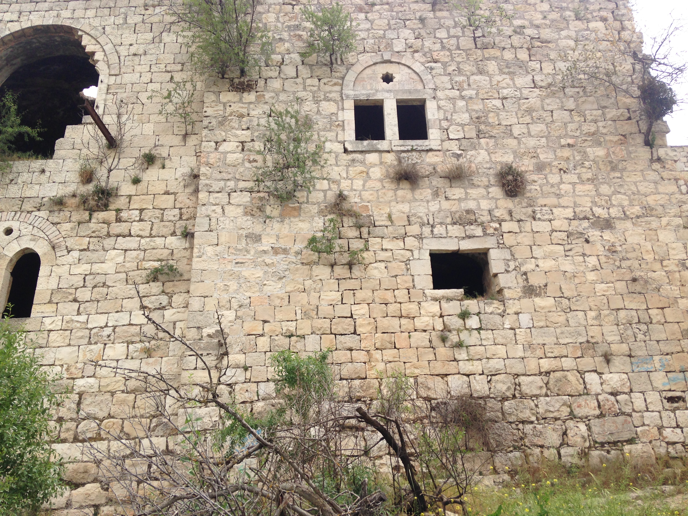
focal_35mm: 33
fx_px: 656
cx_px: 344
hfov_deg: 55.4
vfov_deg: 42.9
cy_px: 258
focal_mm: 4.12
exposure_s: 1/874
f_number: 2.4
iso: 50
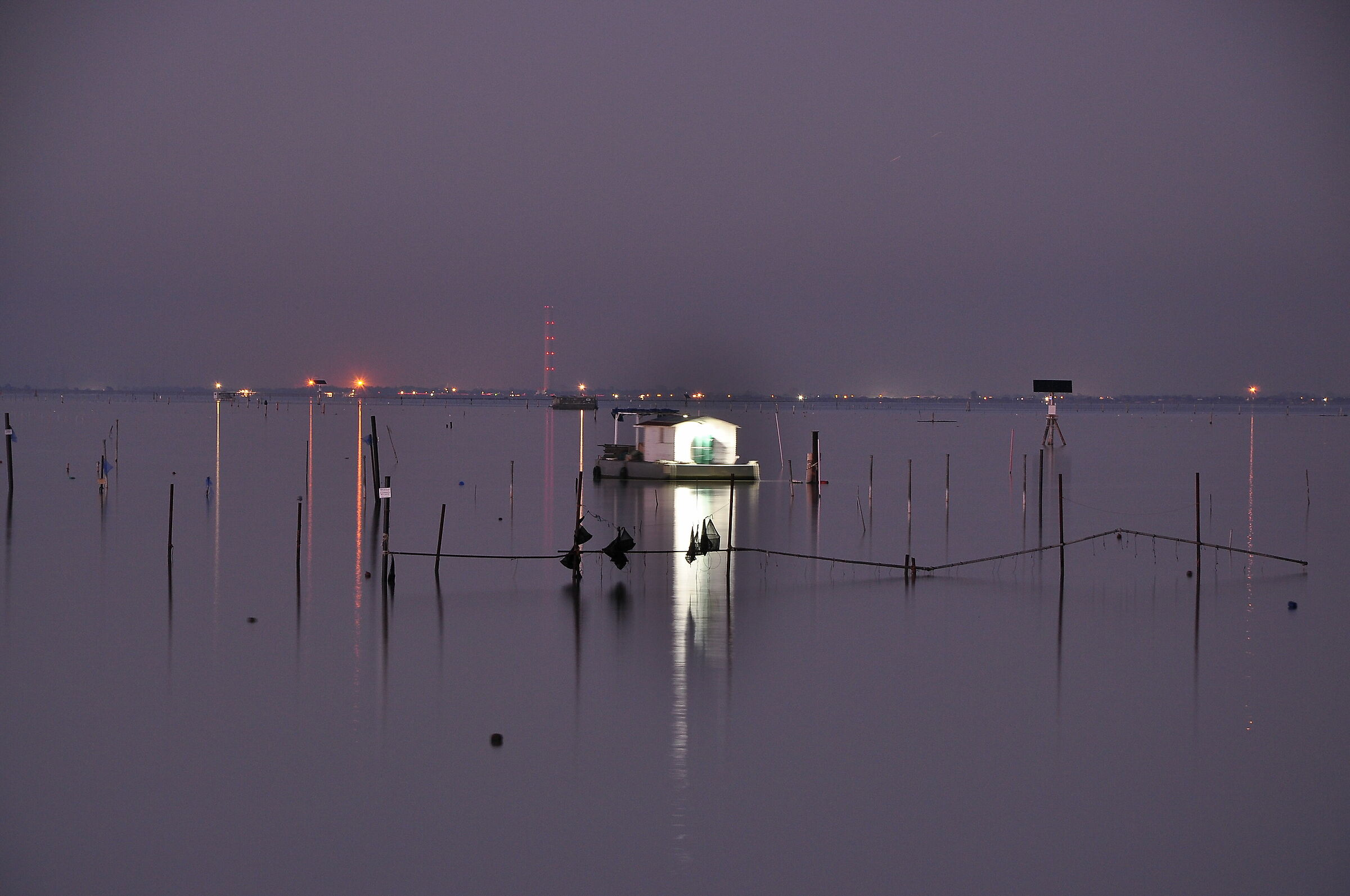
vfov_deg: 8.7
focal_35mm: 158
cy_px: 448
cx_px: 675
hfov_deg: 13.1
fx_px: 5899
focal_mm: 105
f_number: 8
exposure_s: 30
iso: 250
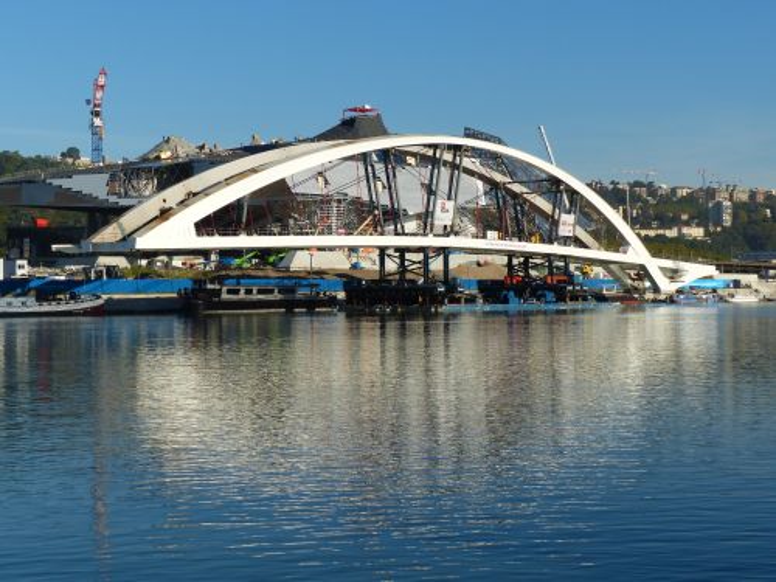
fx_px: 1547
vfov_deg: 21.3
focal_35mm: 69
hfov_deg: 28.2
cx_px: 388
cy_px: 291
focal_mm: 12.5
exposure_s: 1/1300
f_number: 4
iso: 100
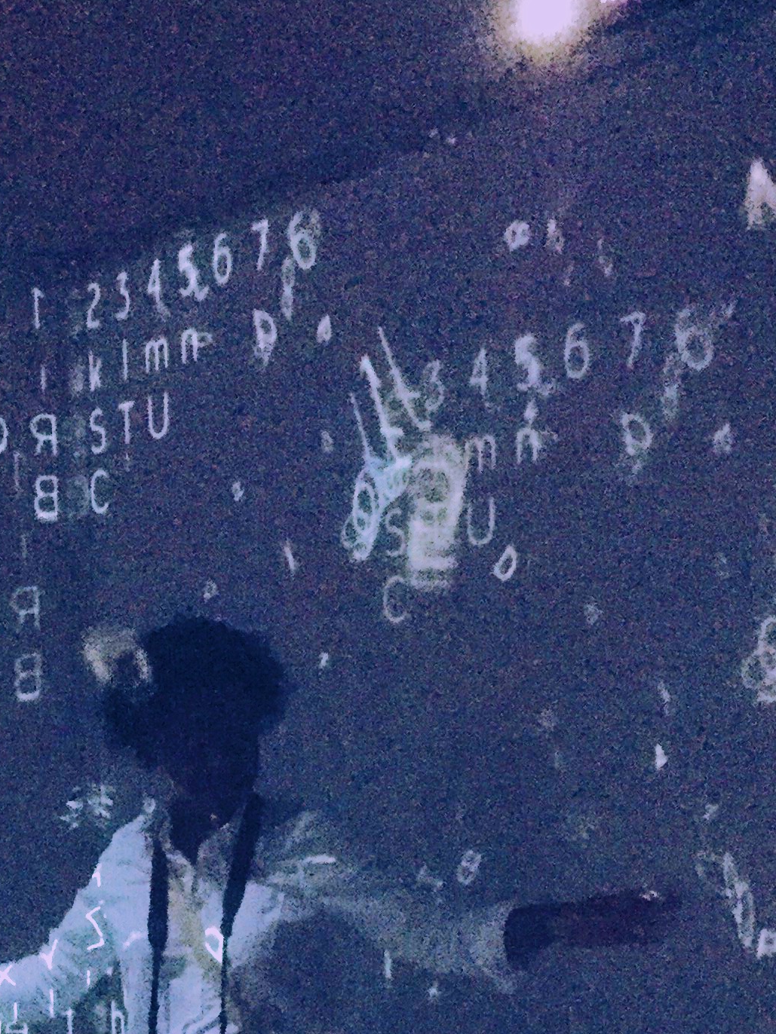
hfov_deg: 20.9
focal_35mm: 69
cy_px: 1011
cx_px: 94
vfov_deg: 26.8
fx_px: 2062
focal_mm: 4.15
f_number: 2.2
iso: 1000
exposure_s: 1/15
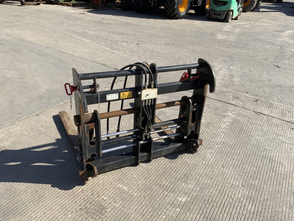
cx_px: 147
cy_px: 110
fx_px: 246
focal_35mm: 29
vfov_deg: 48.2
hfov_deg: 61.7
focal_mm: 3
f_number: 1.8
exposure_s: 1/1577
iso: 16
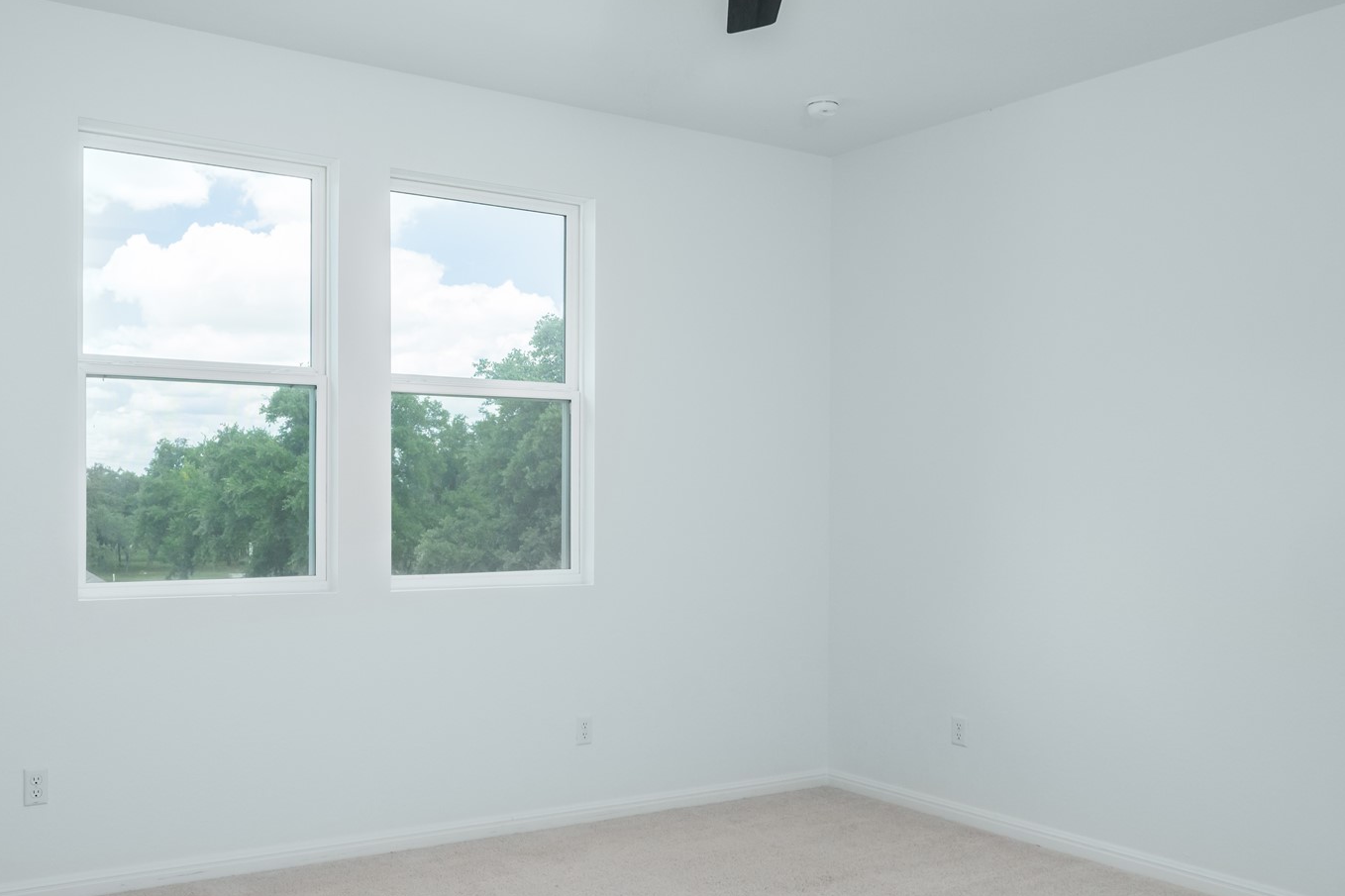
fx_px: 1195
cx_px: 467
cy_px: 508
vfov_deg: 41.0
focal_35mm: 32
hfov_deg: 57.6
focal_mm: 20
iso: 800
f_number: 8
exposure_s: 1/160
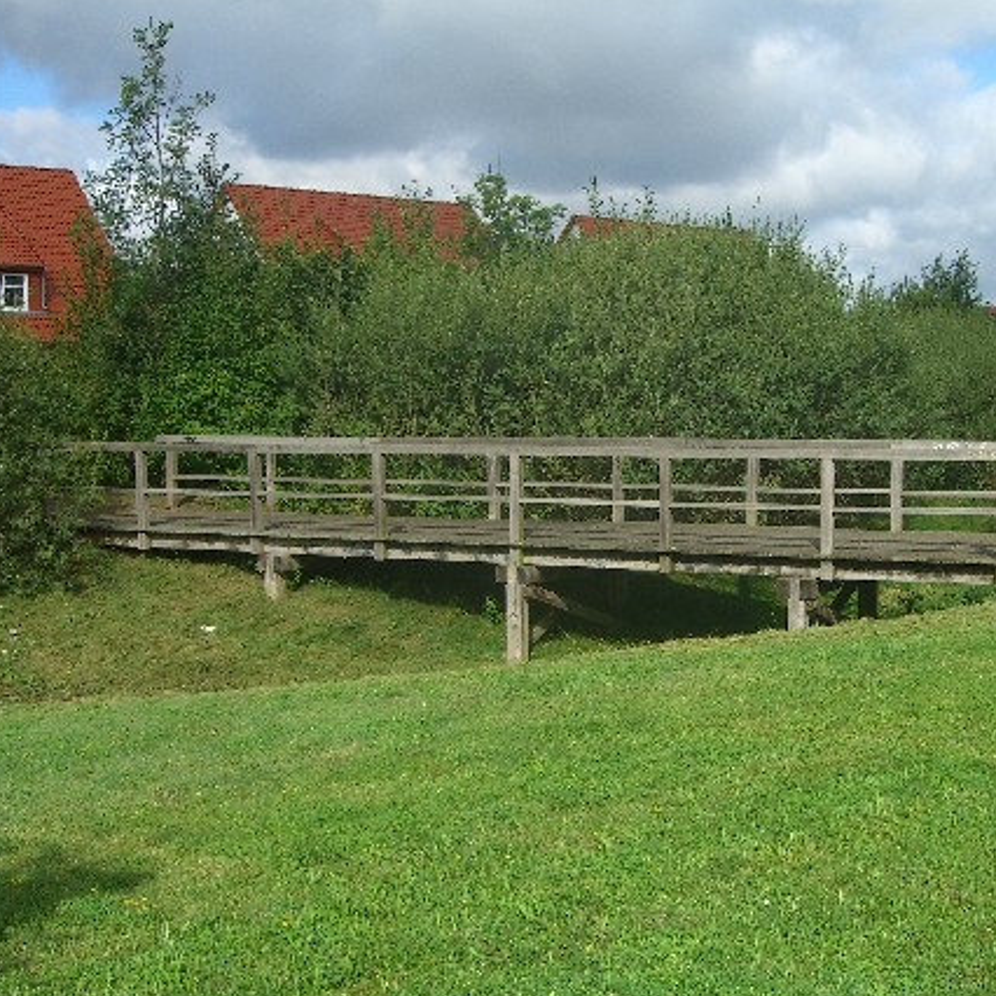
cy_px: 504
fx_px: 1497
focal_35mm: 46
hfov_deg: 36.4
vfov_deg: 36.8
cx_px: 668
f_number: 8
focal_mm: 7.9
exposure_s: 1/125
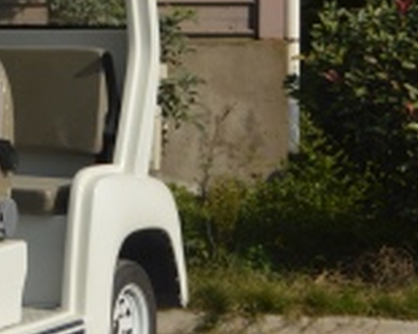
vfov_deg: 9.5
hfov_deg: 11.2
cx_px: -289
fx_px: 2017
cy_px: 58
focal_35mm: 163
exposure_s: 1/200
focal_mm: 30
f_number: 11
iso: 100
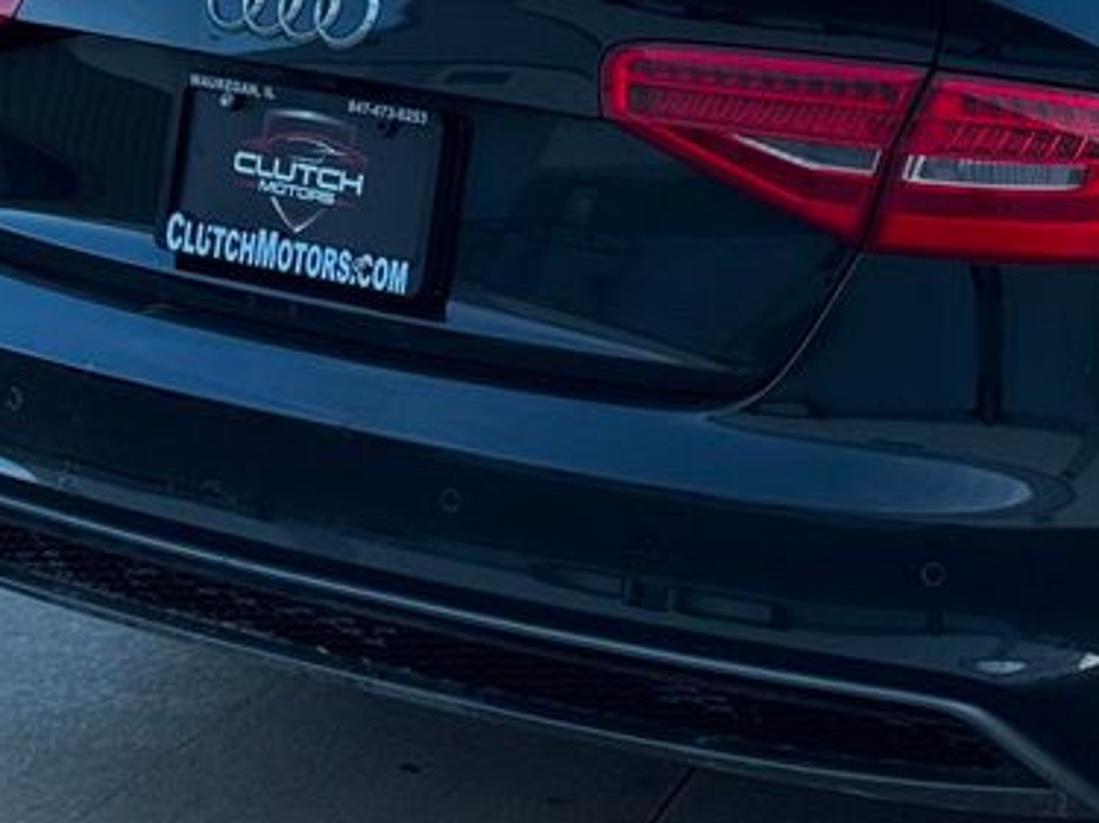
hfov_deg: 14.8
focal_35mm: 131
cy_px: 94
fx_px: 4158
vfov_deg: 11.2
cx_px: 1114
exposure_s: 1/664
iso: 64
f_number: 1.78
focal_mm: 6.76
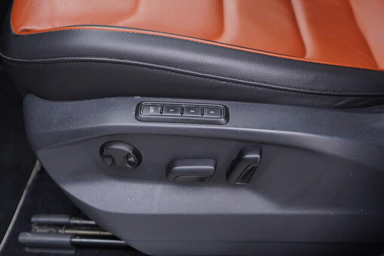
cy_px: 128
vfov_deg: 36.9
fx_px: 384
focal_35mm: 36
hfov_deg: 53.1
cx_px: 192
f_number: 2.8
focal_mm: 24
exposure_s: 1/40
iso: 160
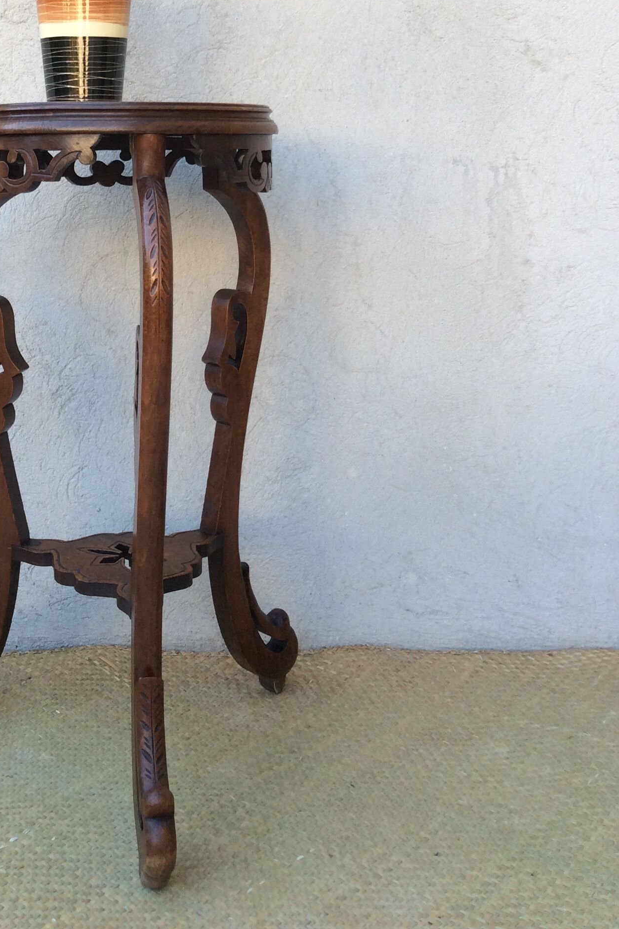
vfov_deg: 42.0
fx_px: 1187
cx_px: 141
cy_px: 287
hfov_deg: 28.7
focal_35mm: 46
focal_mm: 3.3
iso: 32
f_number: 2.4
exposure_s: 1/104
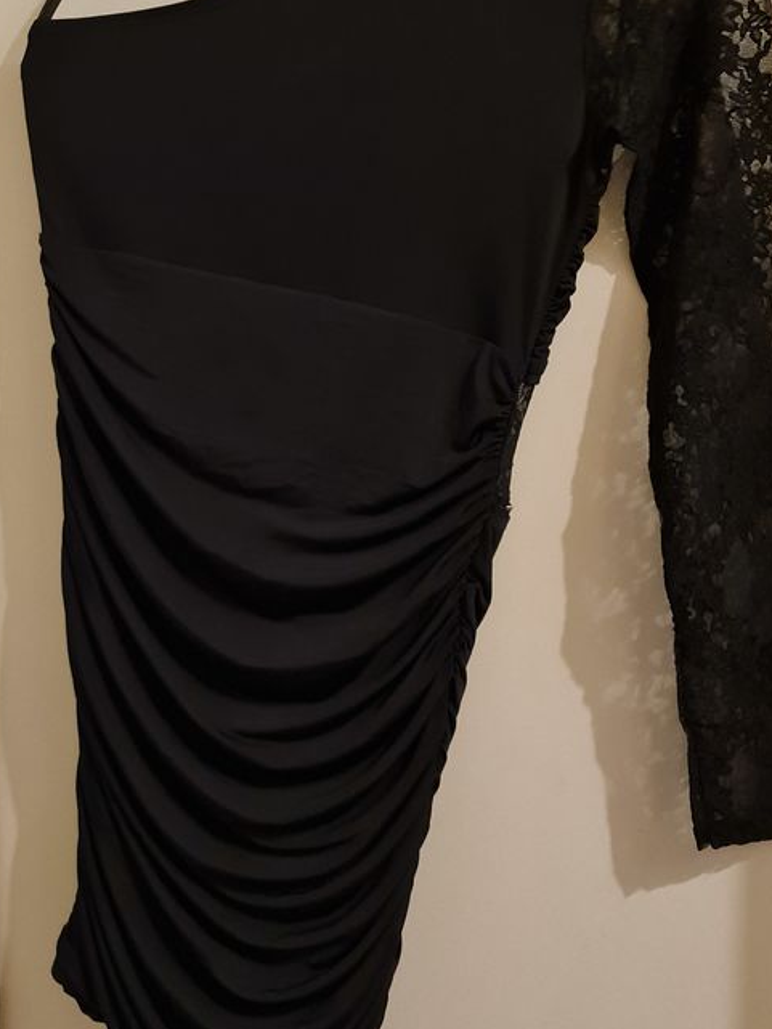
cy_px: 482
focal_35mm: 39
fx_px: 1159
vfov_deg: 47.8
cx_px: 276
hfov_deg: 36.6
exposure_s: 1/25
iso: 1000
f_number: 1.8
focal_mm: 7
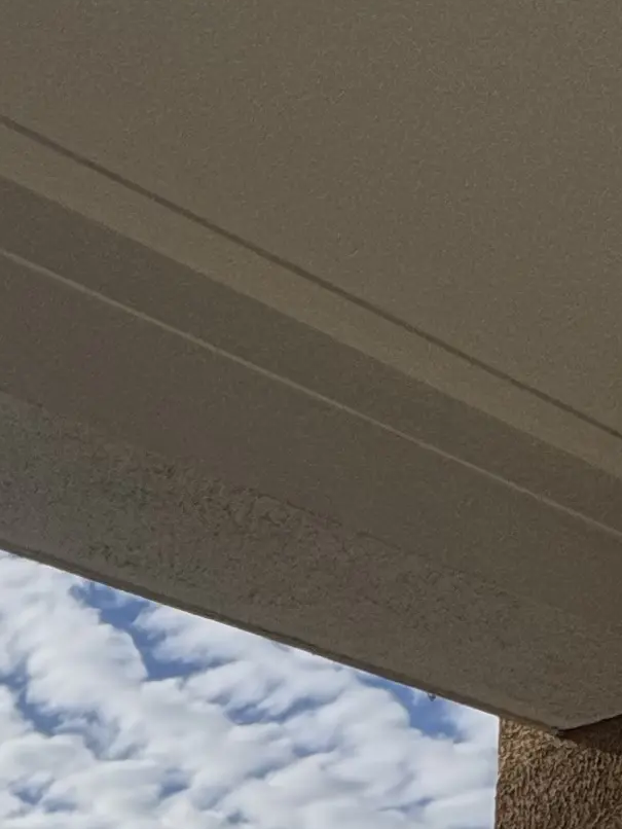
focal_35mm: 70
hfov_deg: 18.5
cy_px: 1351
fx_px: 1676
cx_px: -321
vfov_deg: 21.6
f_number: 2.2
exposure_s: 1/6667
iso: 50
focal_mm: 2.22
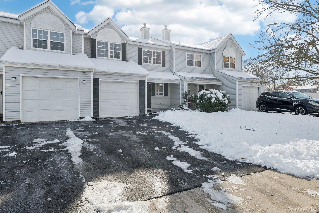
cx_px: 160
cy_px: 106
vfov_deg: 57.2
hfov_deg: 78.6
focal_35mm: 22
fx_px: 195
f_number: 8
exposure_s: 1/1250
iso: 400
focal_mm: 22
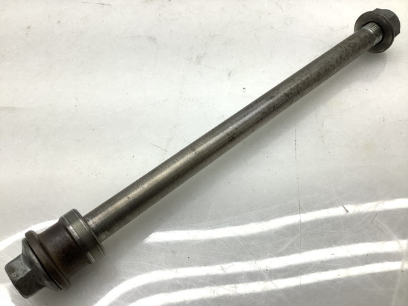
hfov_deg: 58.4
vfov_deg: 45.4
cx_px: 204
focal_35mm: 31
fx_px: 365
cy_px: 153
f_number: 2.4
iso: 25
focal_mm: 3.3
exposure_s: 1/179
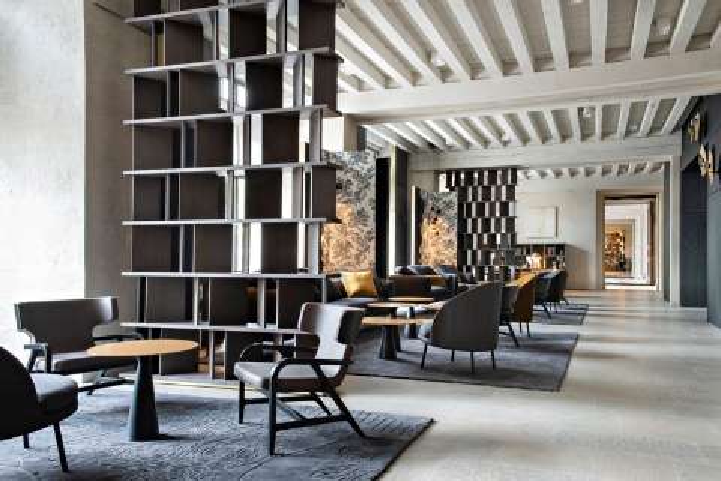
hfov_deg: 58.7
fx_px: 641
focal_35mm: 32
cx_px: 360
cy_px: 240
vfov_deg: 41.1
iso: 200
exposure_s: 2
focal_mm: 32
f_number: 16
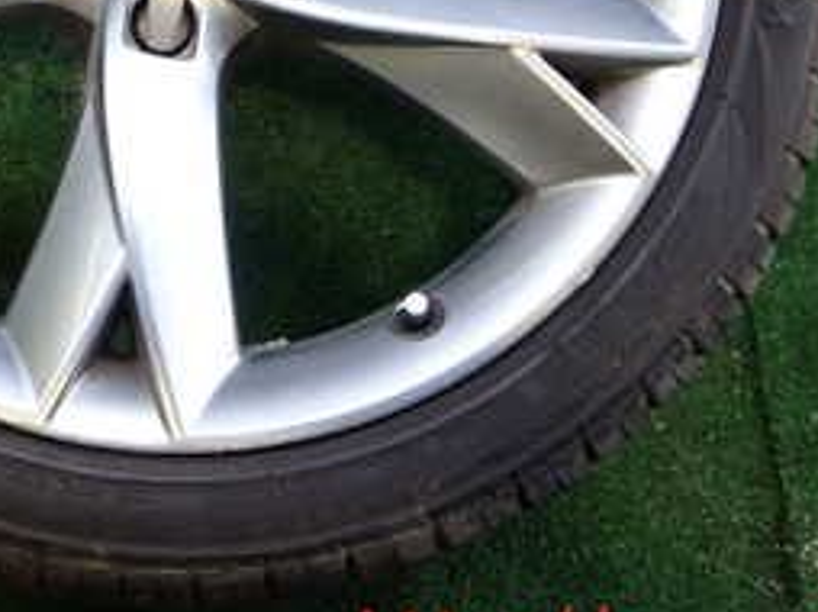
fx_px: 1676
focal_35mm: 71
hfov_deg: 26.7
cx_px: 122
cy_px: -42
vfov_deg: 19.9
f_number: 2.3
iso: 200
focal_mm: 5.4
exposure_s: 1/80
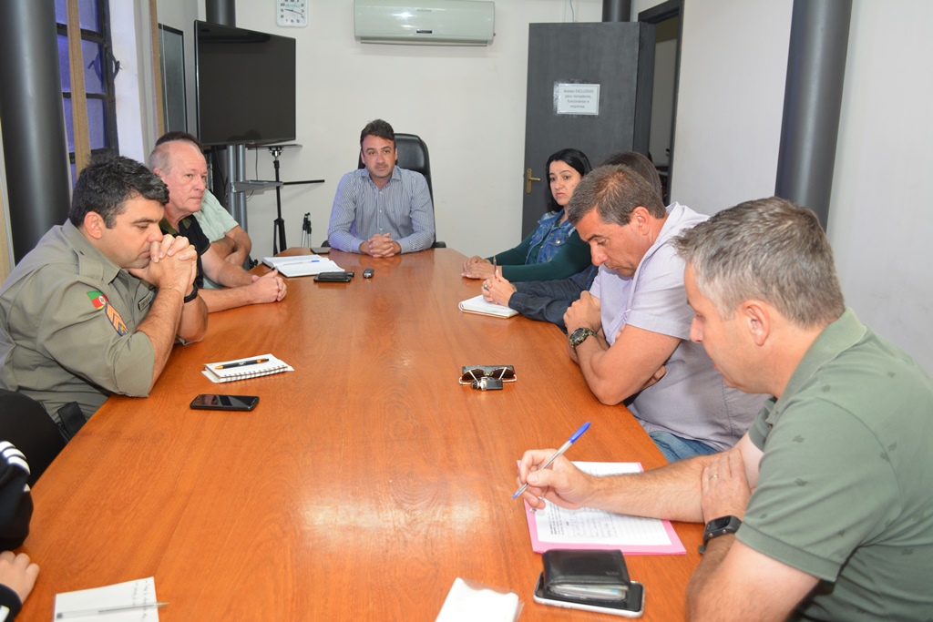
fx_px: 778
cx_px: 466
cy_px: 311
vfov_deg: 43.6
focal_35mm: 30
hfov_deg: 61.9
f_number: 4
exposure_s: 1/60
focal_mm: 20
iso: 360
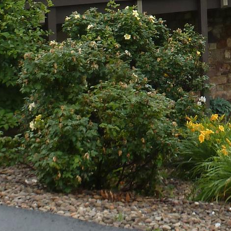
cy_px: -32
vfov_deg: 14.7
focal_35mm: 115
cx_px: 149
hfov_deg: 15.1
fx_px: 868
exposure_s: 1/125
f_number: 3.5
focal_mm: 5.4
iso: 100
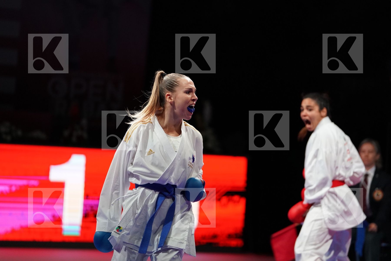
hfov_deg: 12.3
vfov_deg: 8.2
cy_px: 130
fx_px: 1814
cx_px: 196
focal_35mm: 167
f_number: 2.8
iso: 4000
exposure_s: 1/1000
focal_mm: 167
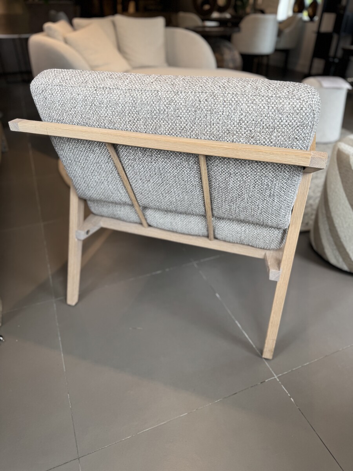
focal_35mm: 24
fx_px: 326
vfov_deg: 71.6
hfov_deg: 56.8
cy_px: 236
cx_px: 176
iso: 64
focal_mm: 6.76
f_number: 1.78
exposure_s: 1/214
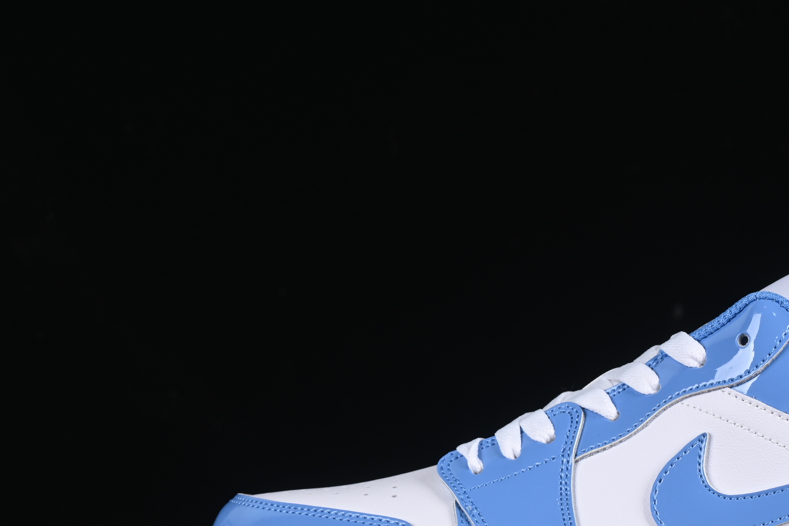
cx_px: 659
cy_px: 393
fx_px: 2762
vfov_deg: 10.9
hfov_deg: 16.1
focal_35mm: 126
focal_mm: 50
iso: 160
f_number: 8
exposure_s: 1/80
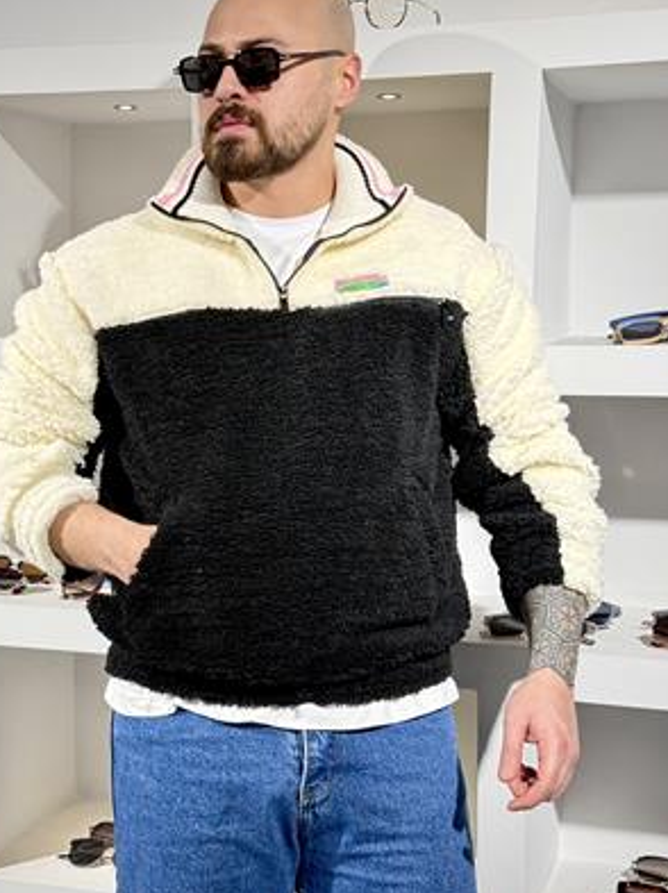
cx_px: 293
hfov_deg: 25.6
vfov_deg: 33.8
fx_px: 1469
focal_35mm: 57
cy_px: 434
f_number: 1.78
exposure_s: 1/100
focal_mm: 6.76
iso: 80
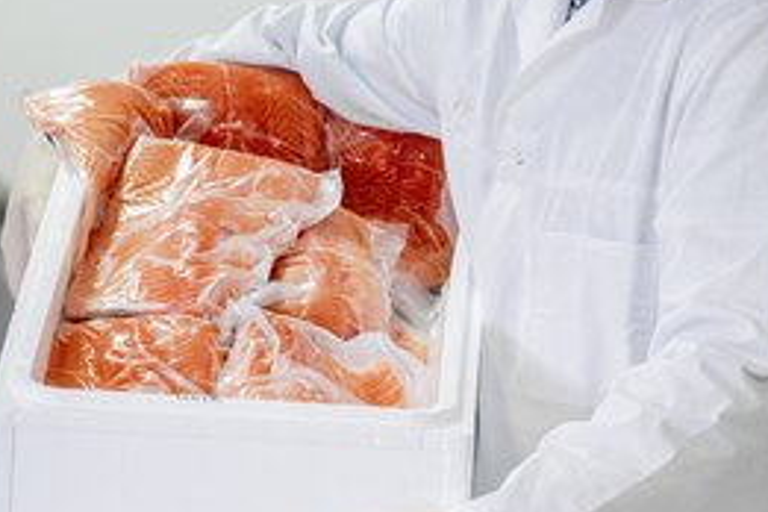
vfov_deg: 4.4
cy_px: 127
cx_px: 412
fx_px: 6698
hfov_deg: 6.6
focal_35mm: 314
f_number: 5
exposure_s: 1/200
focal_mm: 130
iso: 2000
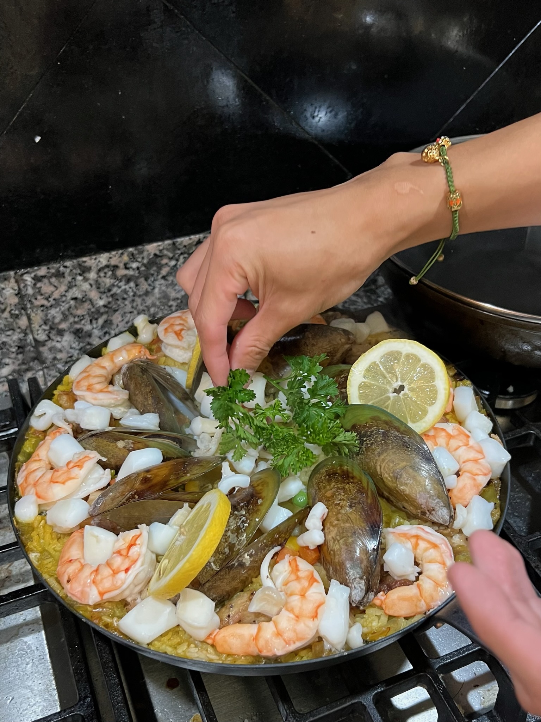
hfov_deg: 53.1
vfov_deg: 67.3
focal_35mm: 26
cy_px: 361
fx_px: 542
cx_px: 270
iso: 250
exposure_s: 1/60
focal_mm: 5.7
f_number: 1.5
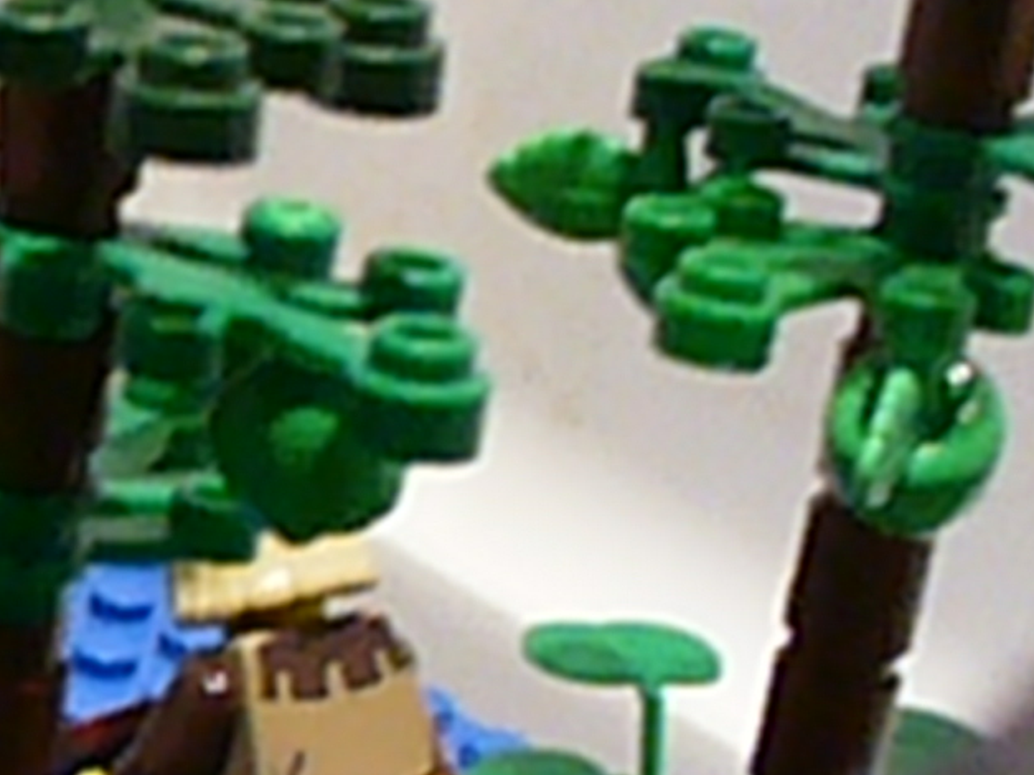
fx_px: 4510
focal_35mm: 151
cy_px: 717
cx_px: -688
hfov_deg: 12.2
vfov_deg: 9.8
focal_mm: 6.1
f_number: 2.8
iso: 800
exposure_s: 1/30
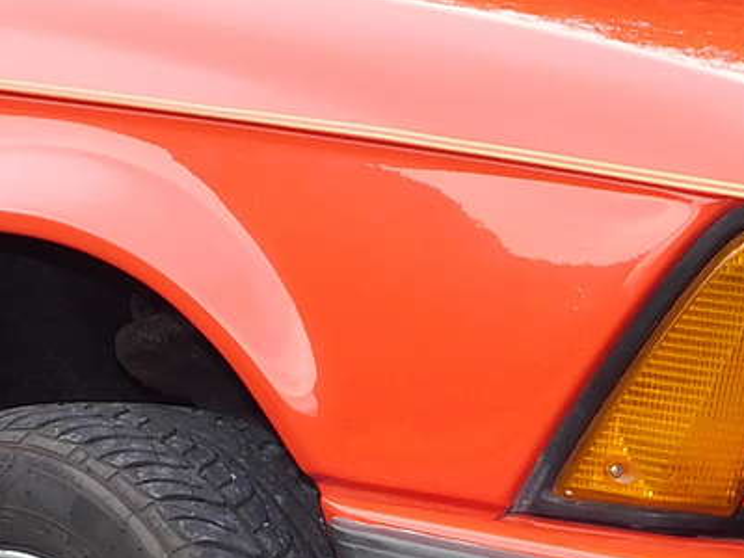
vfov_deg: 9.9
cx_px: 251
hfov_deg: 13.1
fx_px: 3224
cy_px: 443
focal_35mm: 150
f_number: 3.2
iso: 125
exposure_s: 1/320
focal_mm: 5.3
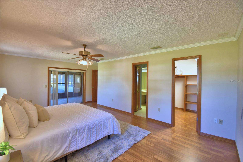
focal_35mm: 15
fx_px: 101
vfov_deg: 77.3
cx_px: 122
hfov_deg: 100.4
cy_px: 81
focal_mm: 10
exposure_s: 1/30
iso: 500
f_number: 4.5
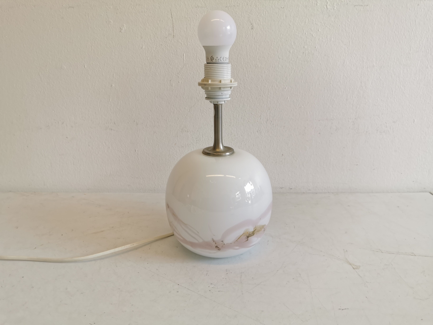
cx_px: 216
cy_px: 162
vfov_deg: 51.4
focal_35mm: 27
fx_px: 338
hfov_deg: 65.3
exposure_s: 1/120
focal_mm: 5.56
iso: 50
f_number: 1.6
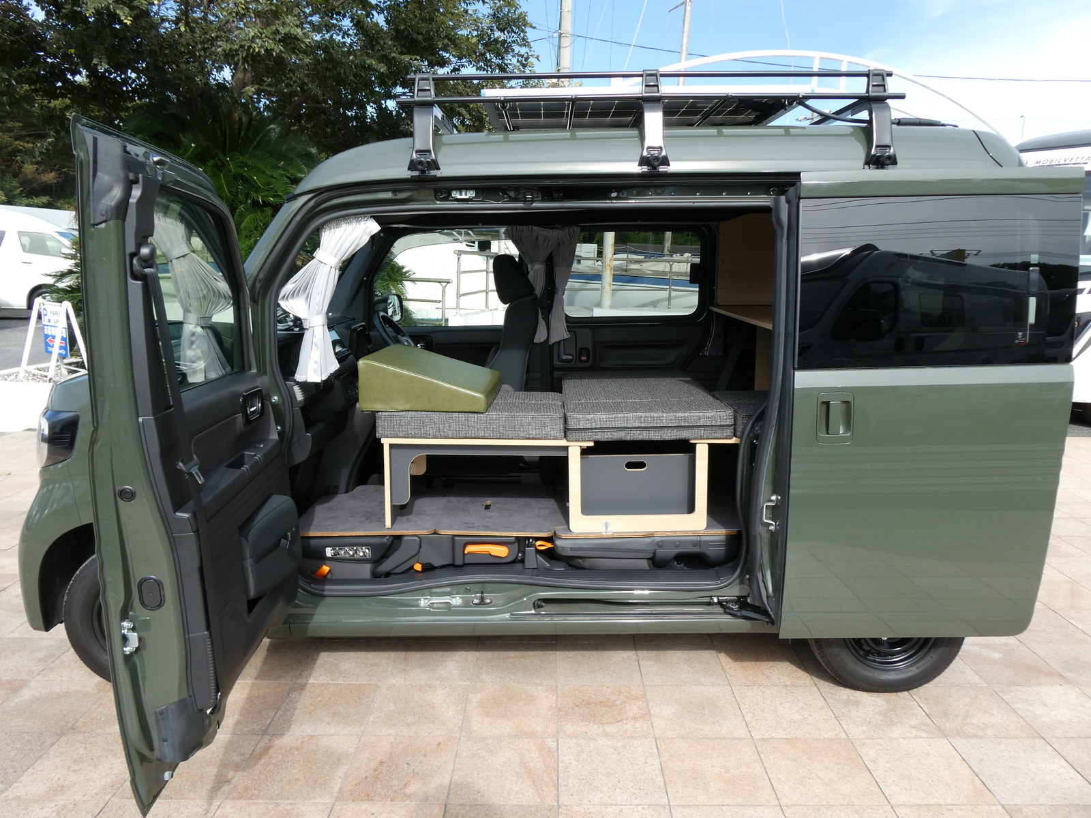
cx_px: 546
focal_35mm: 24
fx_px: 756
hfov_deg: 71.6
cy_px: 409
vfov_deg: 56.8
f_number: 3.3
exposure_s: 1/400
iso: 80
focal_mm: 4.3
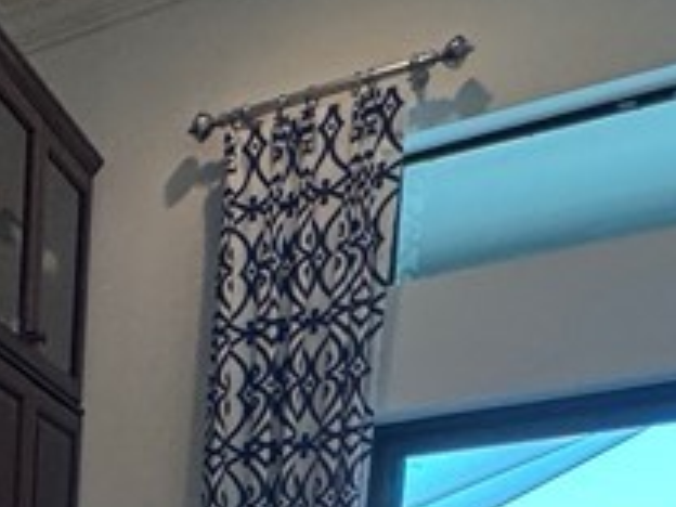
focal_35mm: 69
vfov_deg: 16.8
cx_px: -533
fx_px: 1347
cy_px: 965
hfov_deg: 20.3
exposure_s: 1/120
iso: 250
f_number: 2.2
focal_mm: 2.22
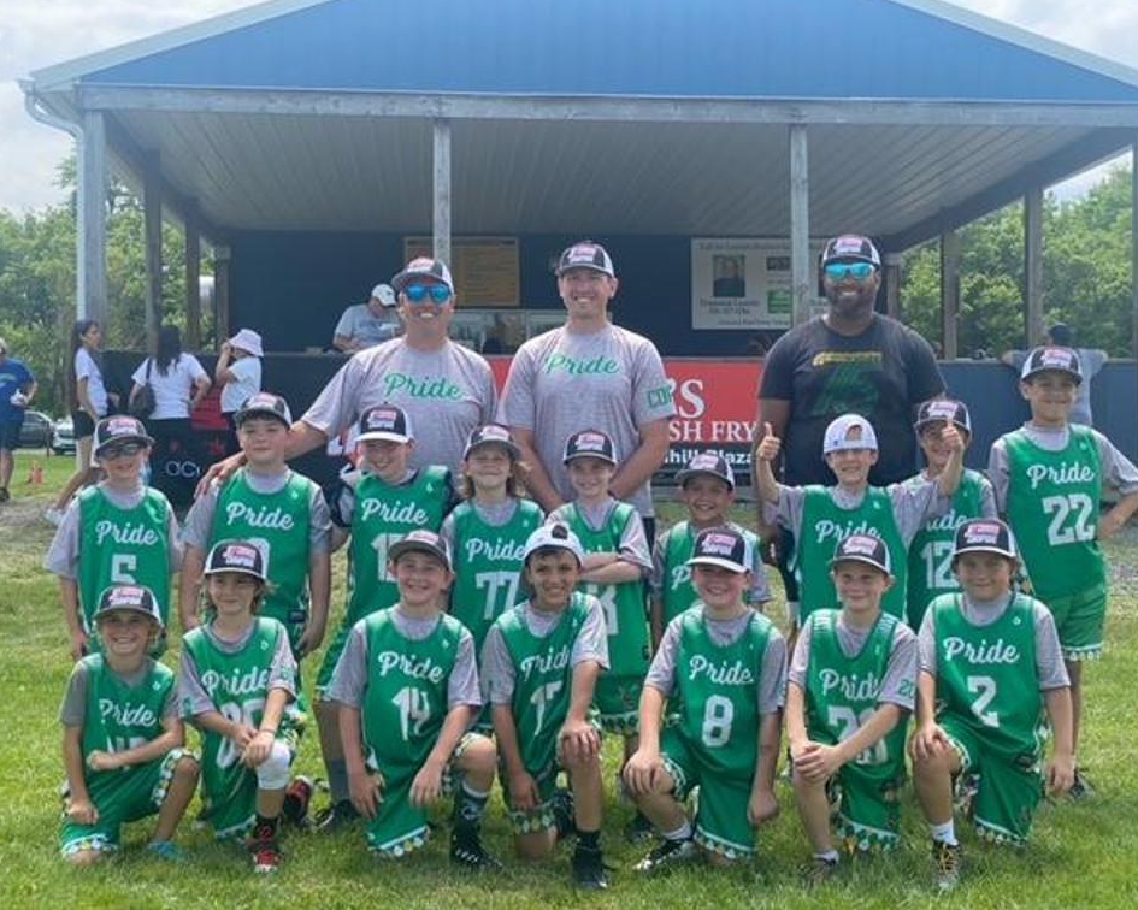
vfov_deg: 27.6
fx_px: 1852
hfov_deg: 34.1
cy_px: 450
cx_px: 592
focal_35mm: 55
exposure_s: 1/1410
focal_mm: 6
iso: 20
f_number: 2
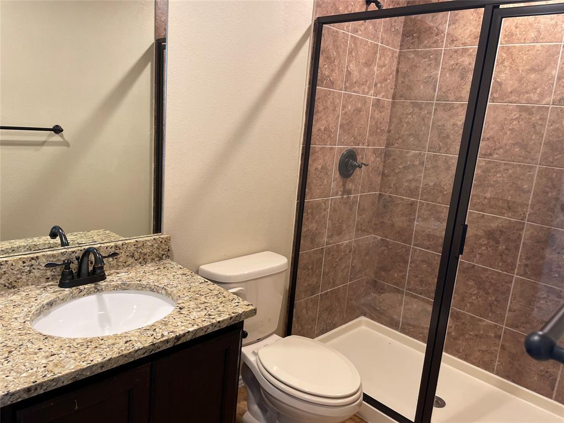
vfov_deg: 53.1
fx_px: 424
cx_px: 282
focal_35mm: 26
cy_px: 212
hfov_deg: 67.3
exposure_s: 1/60
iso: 160
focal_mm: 4.2
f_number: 1.6
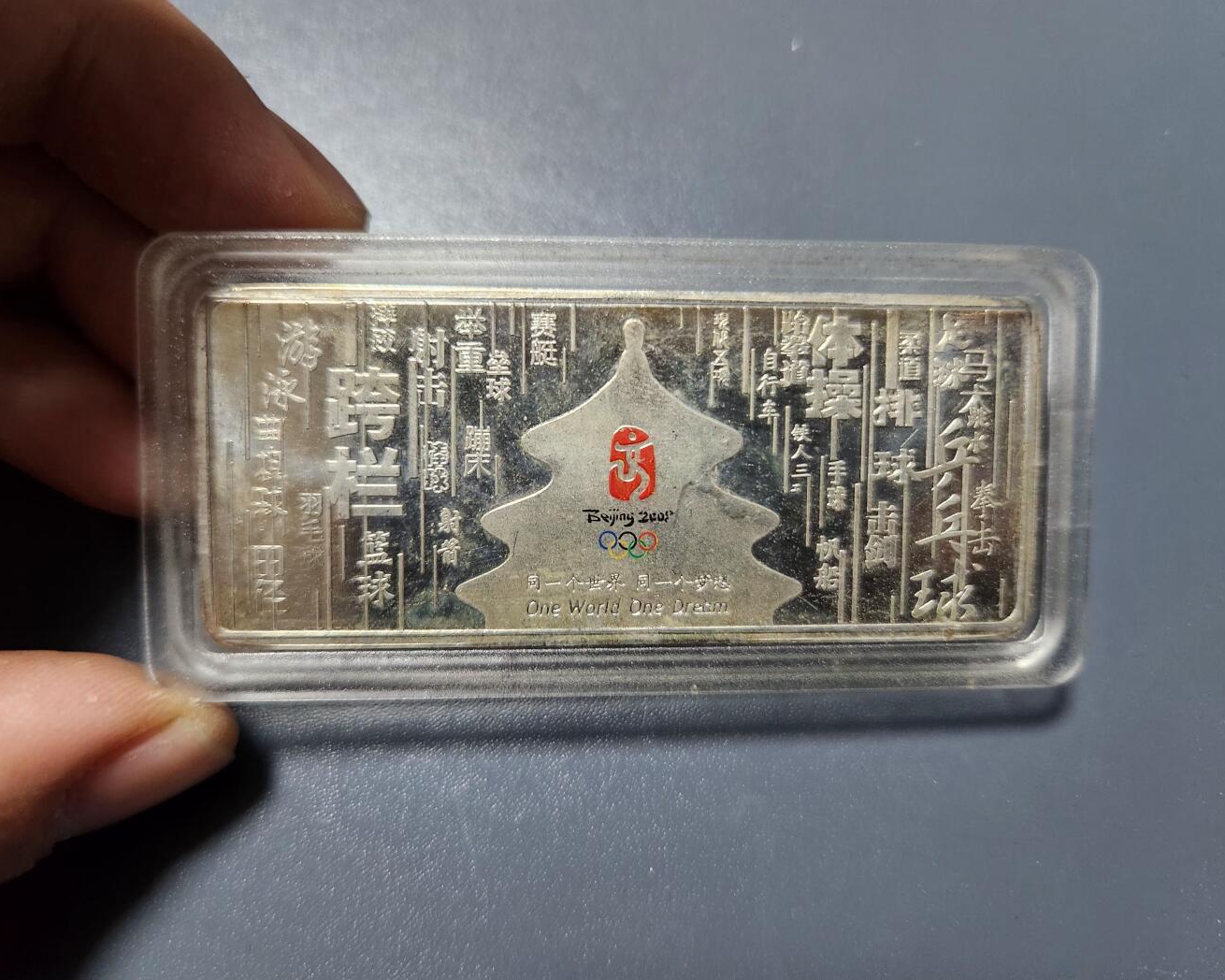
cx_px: 598
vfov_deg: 58.8
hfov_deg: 70.3
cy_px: 490
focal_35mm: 24
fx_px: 870
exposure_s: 1/50.3
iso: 800
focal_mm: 5.4
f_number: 1.8
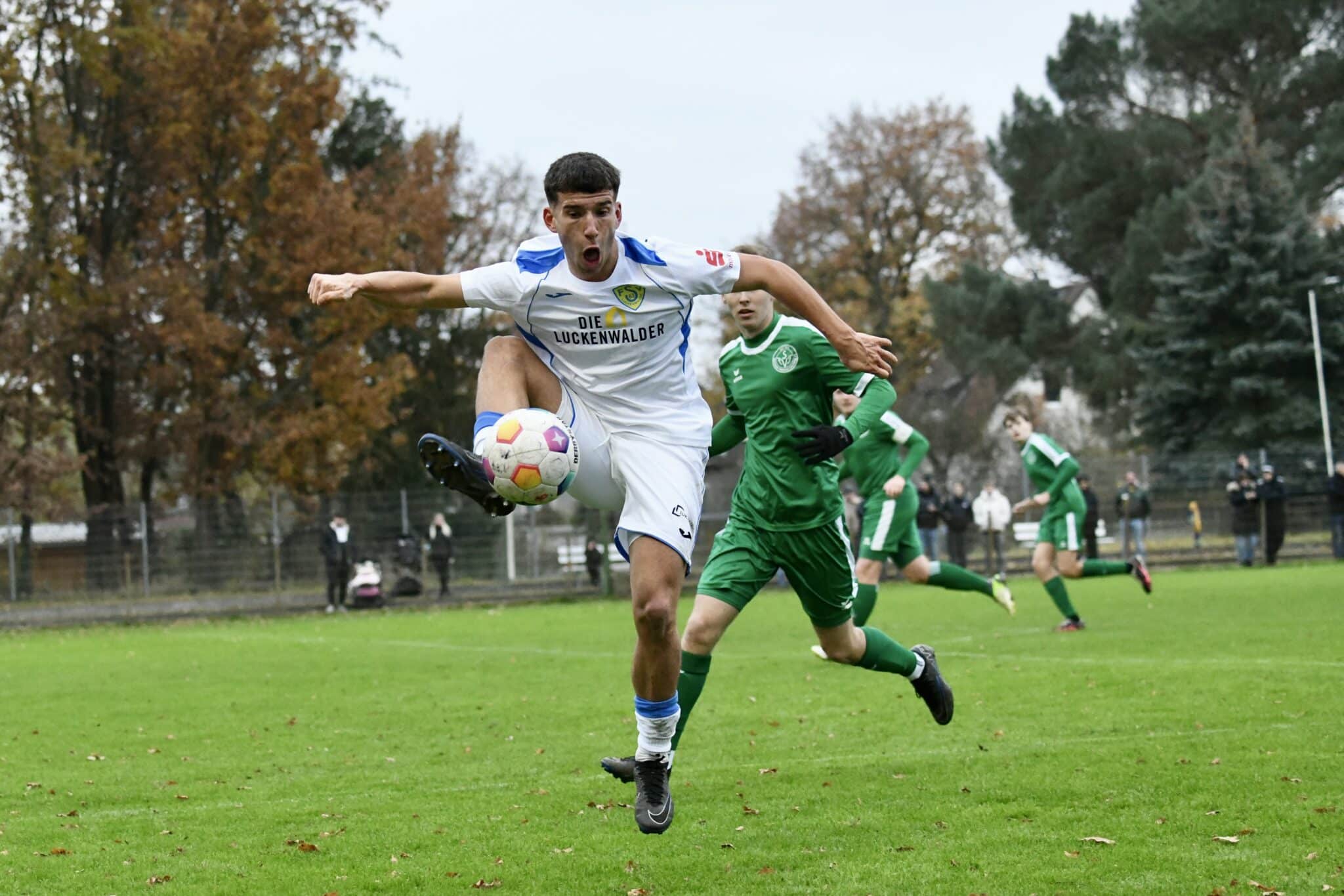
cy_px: 448
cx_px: 672
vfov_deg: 15.9
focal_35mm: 86
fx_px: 3210
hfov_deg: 23.6
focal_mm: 86
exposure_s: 1/1600
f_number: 4.5
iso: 8000
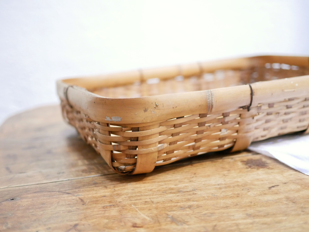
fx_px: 357
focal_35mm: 40
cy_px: 116
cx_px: 154
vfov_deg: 36.0
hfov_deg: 46.8
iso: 3200
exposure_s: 1/60
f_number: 1.7
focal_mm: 20
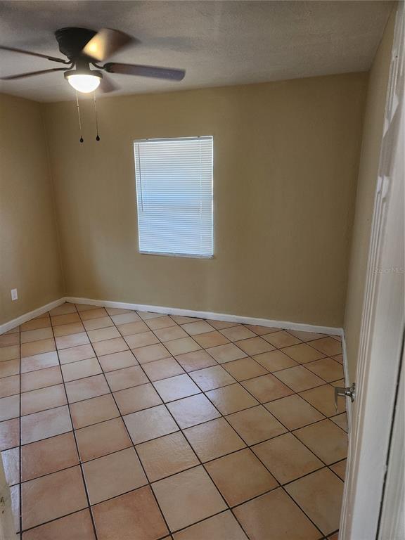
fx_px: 359
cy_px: 270
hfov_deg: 58.9
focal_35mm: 23
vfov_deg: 73.9
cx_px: 202
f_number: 1.8
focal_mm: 5.4
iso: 250
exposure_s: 1/120
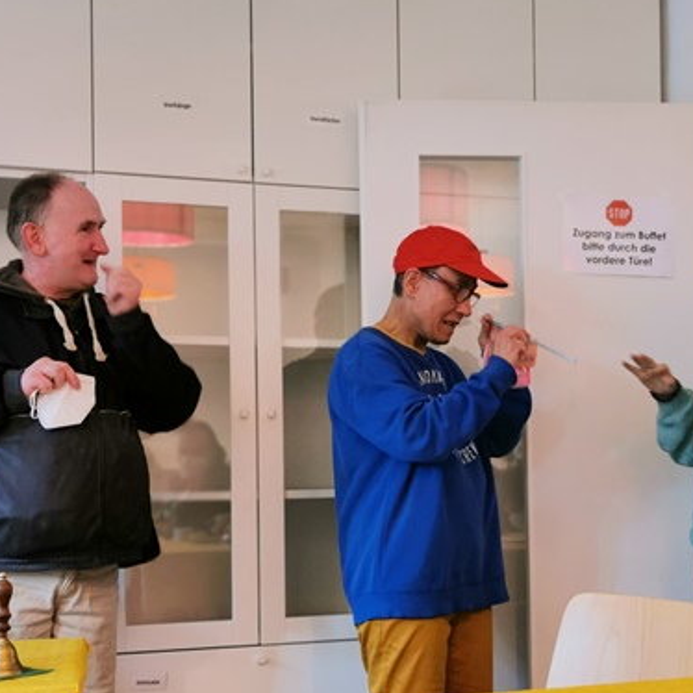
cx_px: 419
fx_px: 1200
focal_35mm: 53
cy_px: 434
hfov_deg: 32.1
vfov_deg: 32.1
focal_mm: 5.58
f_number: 1.8
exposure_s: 1/50
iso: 160
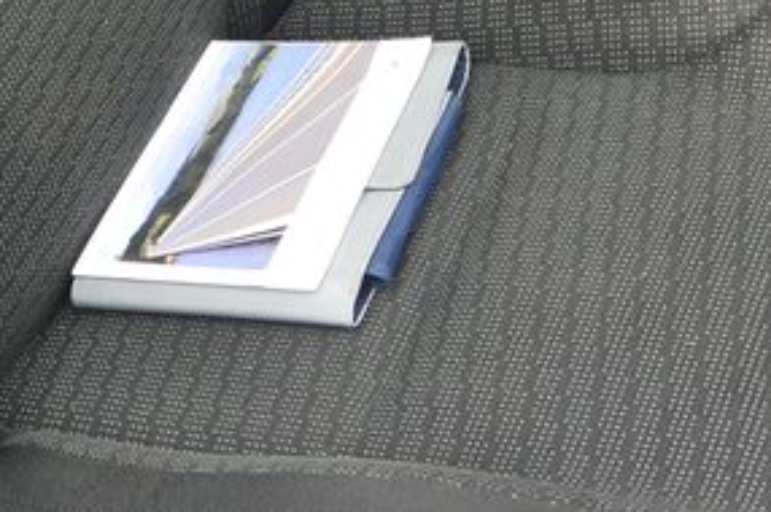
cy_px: 66
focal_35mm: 104
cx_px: 251
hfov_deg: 19.6
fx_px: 2225
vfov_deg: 13.0
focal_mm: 11
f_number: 3.5
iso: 160
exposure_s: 1/160
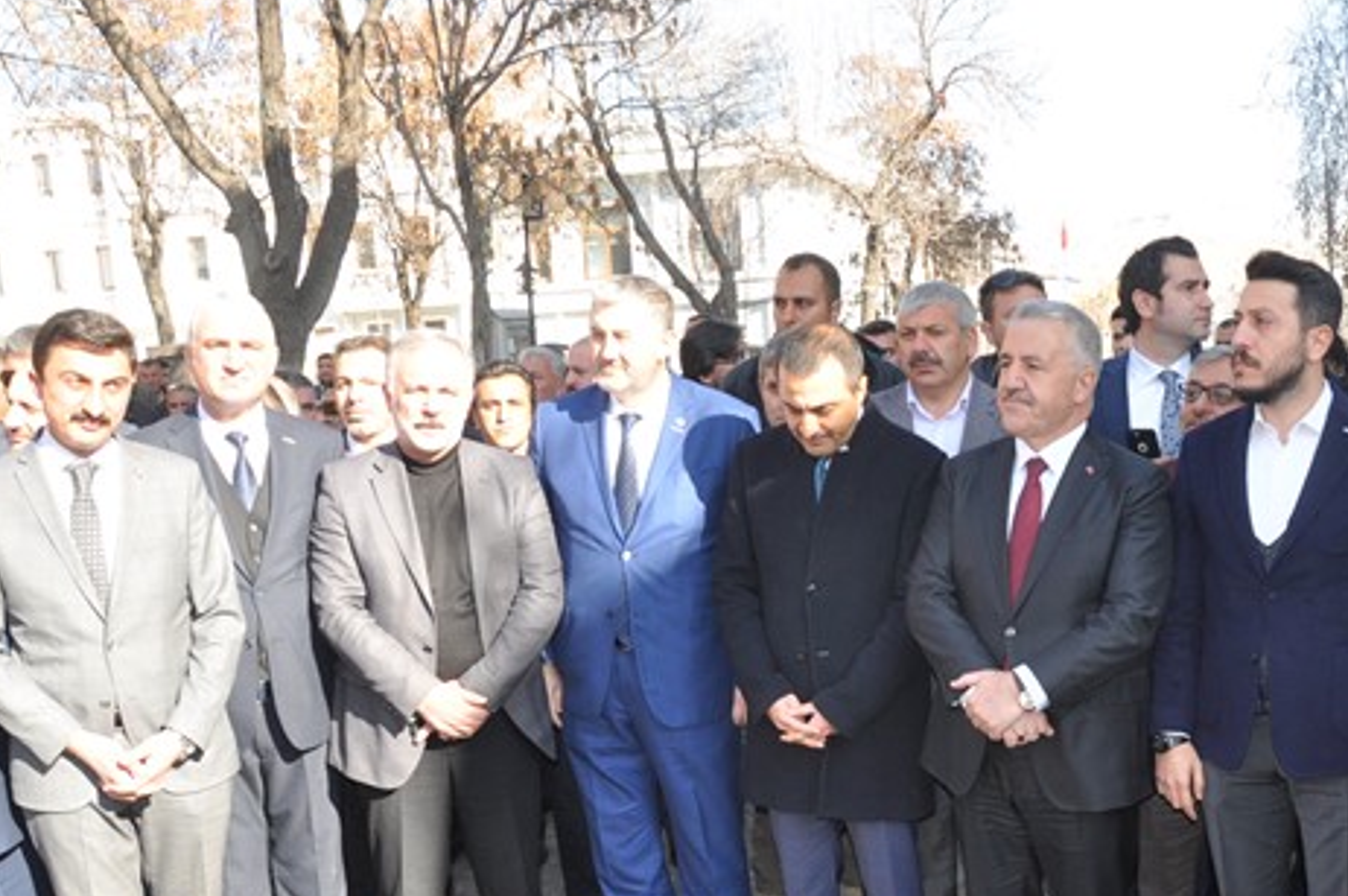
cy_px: 584
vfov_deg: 34.7
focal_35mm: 38
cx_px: 913
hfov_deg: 49.7
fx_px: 1421
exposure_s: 1/200
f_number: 8
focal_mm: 18
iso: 500
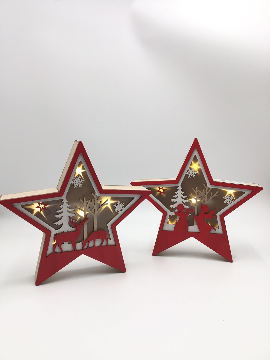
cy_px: 180
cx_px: 135
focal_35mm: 31
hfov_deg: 45.4
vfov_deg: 58.4
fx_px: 322
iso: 25
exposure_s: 1/116
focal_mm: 3.3
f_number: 2.4
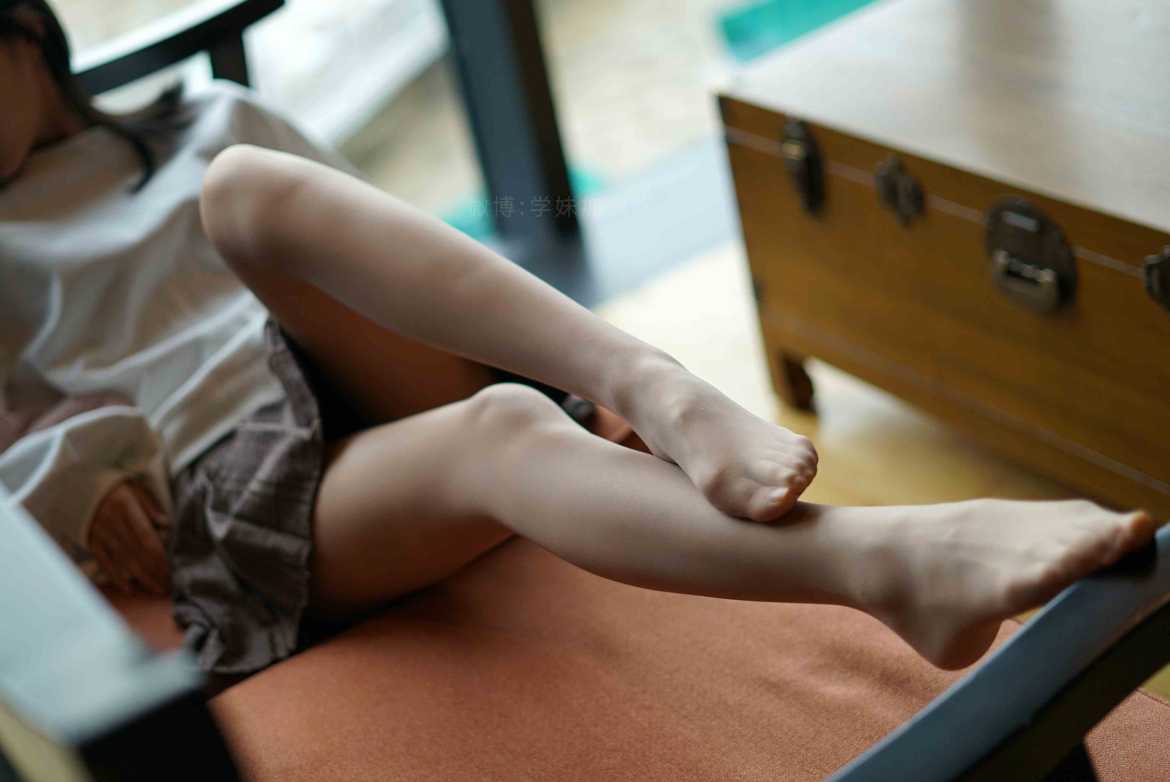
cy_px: 391
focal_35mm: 50
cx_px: 585
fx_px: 1626
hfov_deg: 39.6
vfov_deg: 27.0
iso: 200
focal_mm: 50
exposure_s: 1/640
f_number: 1.8
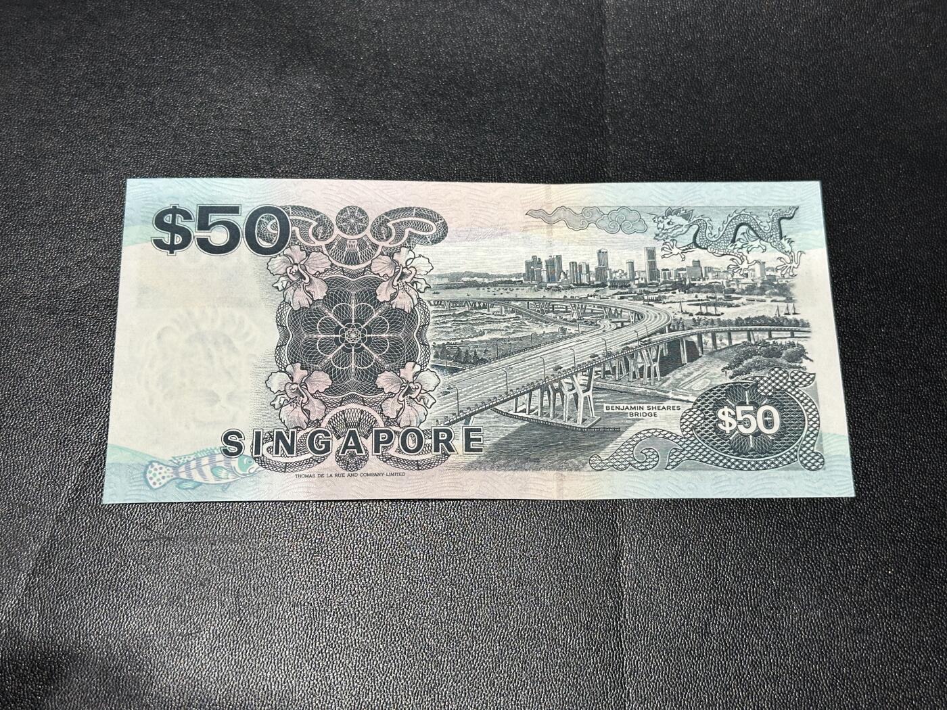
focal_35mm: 48
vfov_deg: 30.3
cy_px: 355
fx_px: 1313
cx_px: 474
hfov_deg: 39.7
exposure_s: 1/50
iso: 125
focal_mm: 6.86
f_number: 1.78
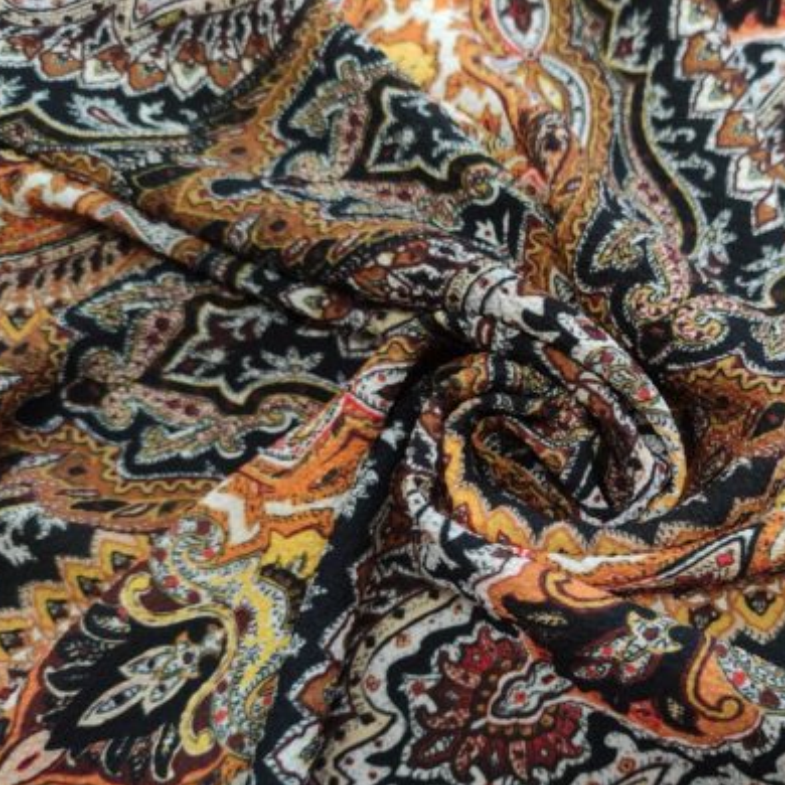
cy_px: 449
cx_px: 574
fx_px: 872
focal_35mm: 34
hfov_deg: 46.9
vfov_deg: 48.3
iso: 200
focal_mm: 5.43
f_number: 1.89
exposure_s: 1/50
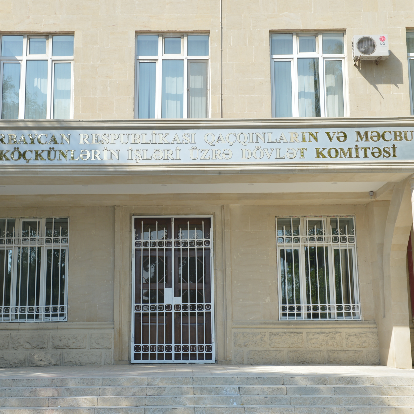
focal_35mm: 49
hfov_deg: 34.6
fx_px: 663
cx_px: 180
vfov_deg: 34.7
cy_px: 209
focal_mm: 38
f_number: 9
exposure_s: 1/160
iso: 160
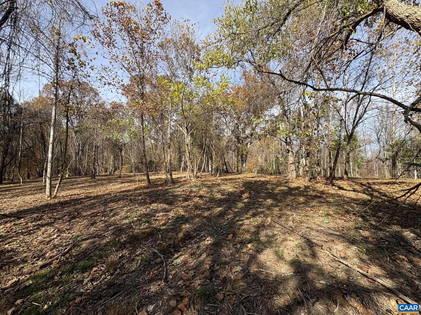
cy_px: 158
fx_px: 170
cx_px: 210
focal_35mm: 14
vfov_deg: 85.7
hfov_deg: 102.1
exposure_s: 1/675
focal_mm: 2.22
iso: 40
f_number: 2.2
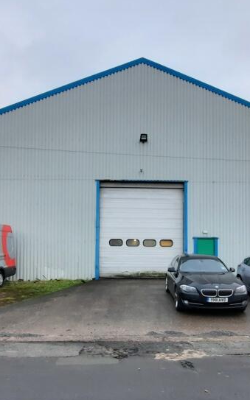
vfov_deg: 69.5
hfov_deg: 47.6
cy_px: 245
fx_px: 284
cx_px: 128
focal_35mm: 26
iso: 64
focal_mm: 1.74
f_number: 2.2
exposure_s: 1/50
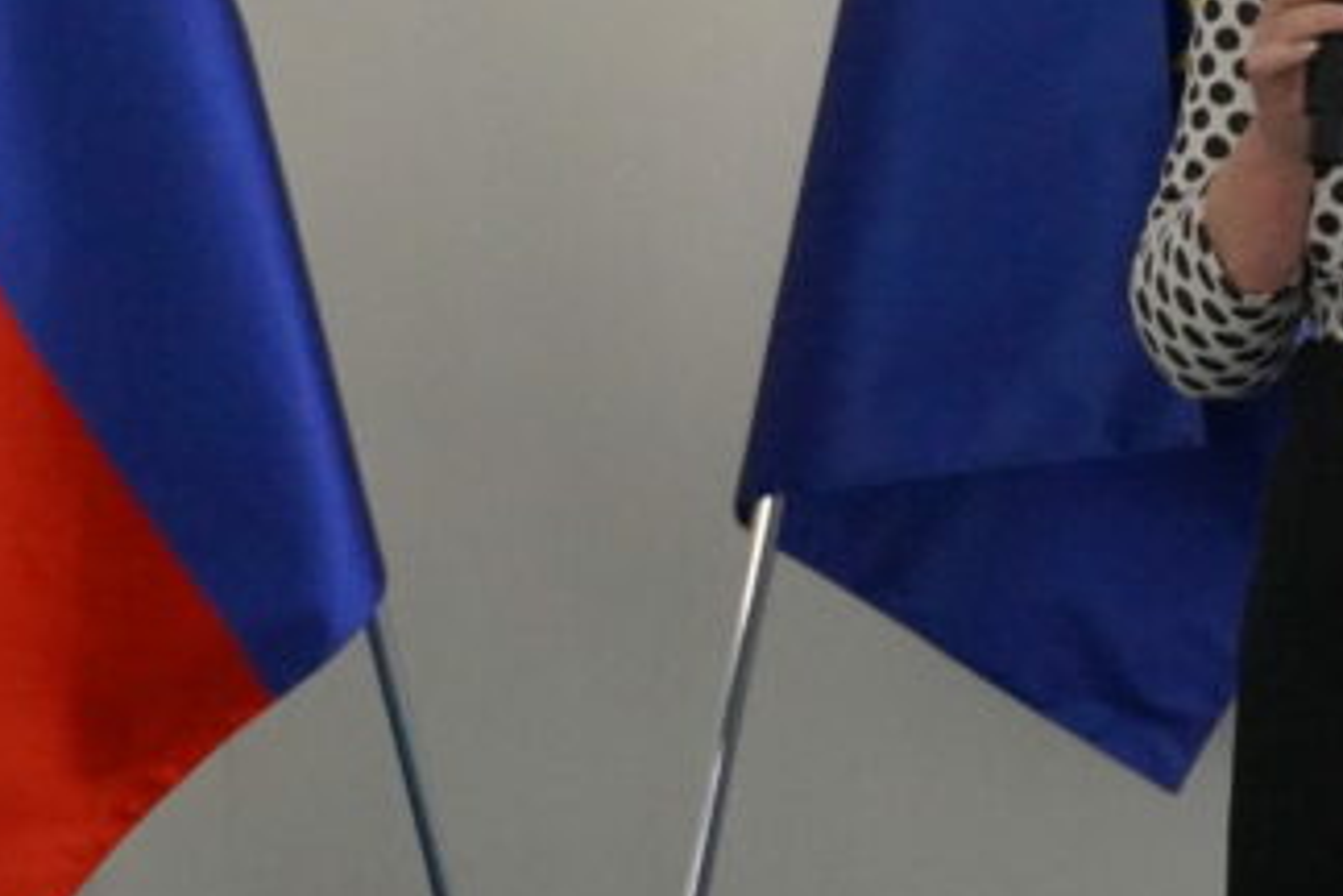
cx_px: 1741
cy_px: -255
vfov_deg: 6.7
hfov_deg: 9.9
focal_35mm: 204
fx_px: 7594
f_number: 5
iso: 6400
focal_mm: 43
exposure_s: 1/50
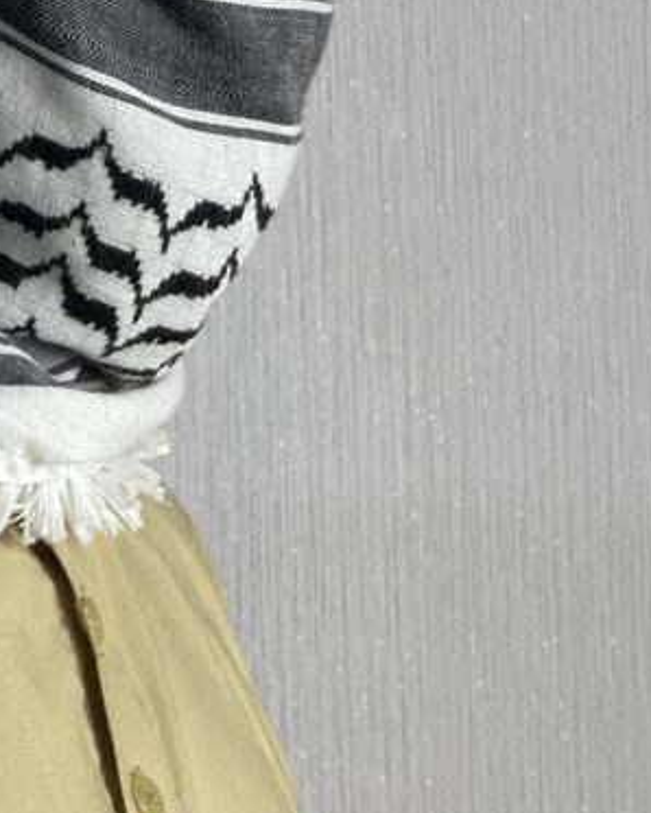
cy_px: 123
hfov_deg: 8.6
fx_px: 4307
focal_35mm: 179
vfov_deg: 10.7
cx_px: 17
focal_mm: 7.5
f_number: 2.2
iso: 80
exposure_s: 1/100
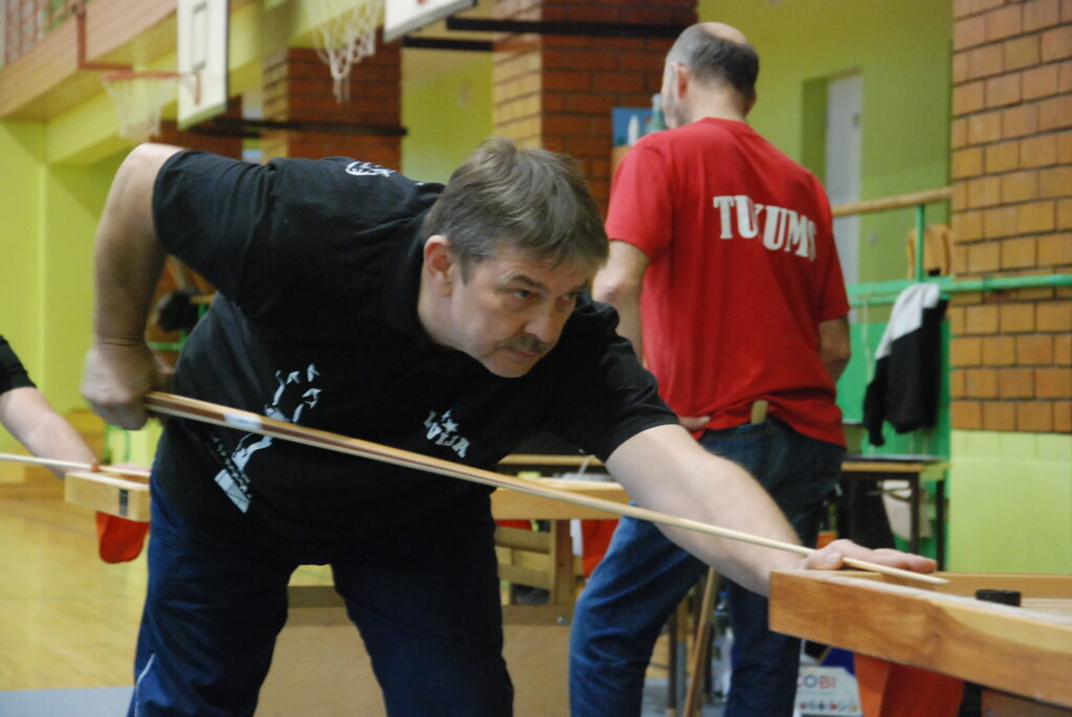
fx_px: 3353
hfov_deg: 18.2
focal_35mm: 112
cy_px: 358
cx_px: 536
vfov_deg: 12.2
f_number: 5.6
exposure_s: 1/25
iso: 1600
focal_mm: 75
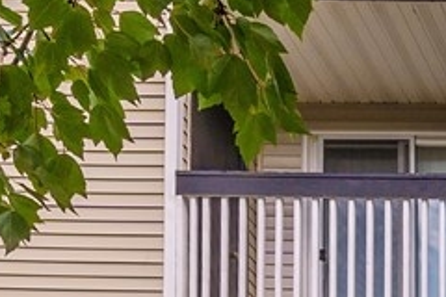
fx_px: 1053
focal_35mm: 85
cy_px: 426
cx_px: 837
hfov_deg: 18.1
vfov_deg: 15.1
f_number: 7.1
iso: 125
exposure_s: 1/250
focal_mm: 12
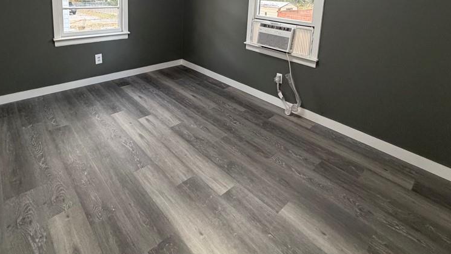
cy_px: 29
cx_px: 208
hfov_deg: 83.7
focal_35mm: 21
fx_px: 251
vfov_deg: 48.4
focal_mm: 2.22
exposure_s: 1/60
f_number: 2.2
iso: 320
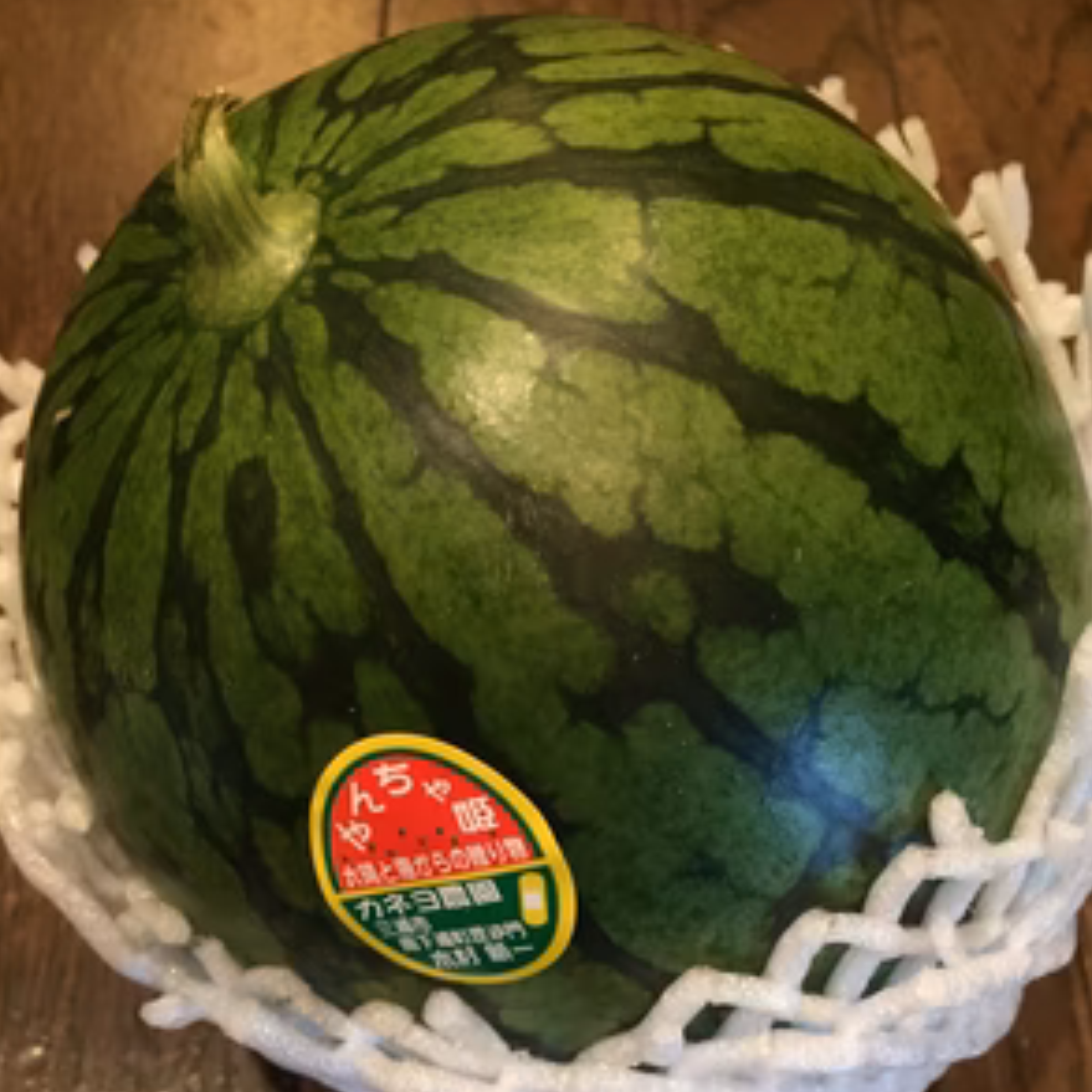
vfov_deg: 46.8
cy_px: 678
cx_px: 555
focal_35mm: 35
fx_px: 1249
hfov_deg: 47.2
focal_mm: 4.15
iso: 250
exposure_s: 1/15
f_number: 2.2
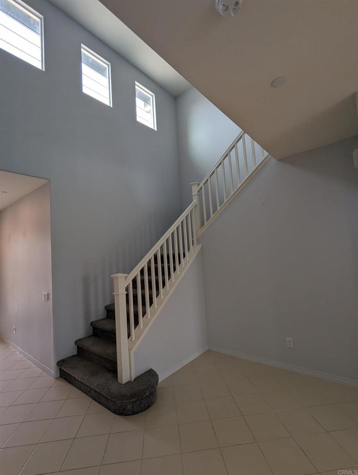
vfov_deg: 94.4
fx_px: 220
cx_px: 179
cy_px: 238
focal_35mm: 16
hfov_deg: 78.2
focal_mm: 2.35
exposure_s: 1/120
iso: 78
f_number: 2.2
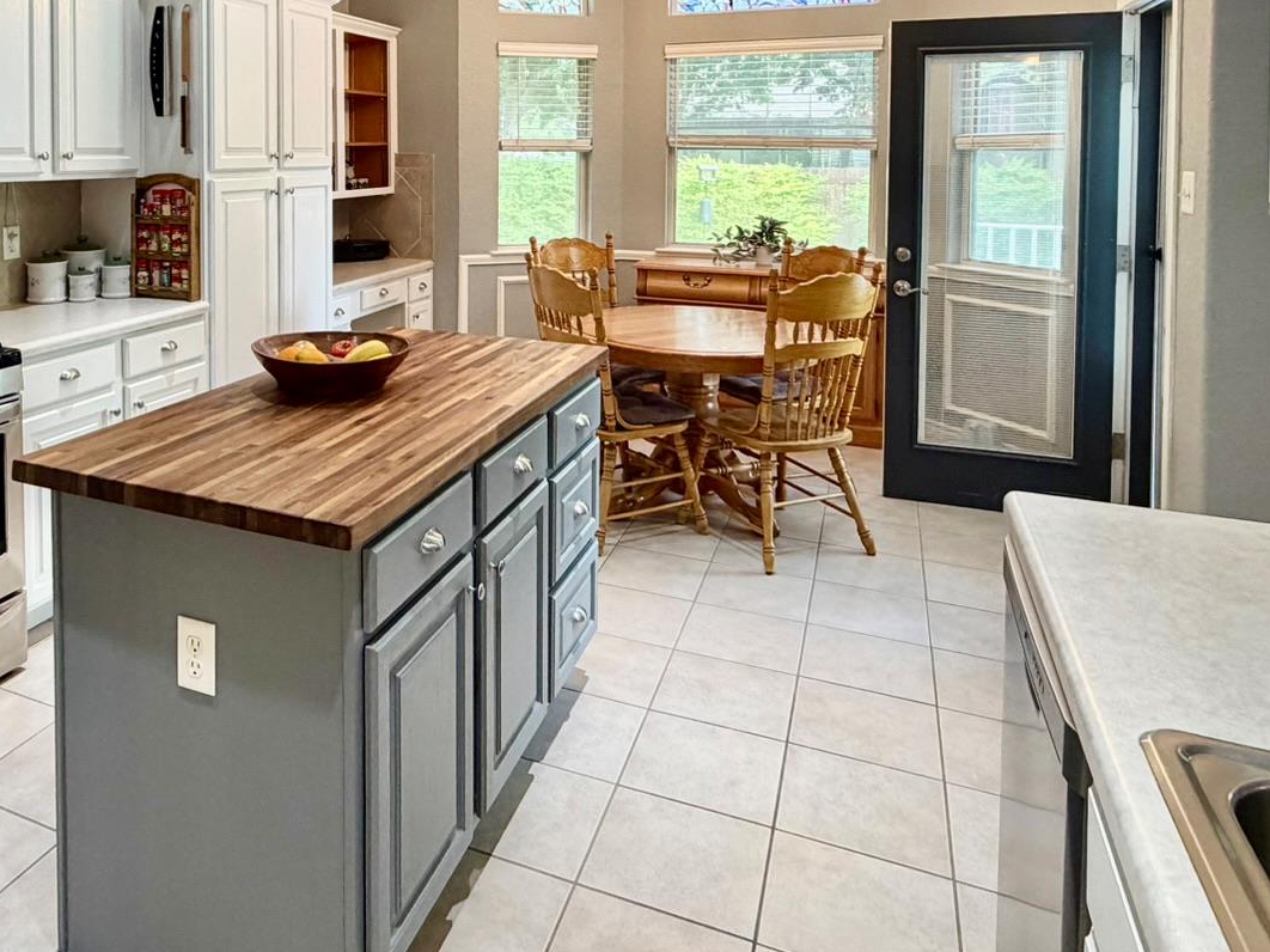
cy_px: 181
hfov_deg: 63.5
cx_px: 414
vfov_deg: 48.2
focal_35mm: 27
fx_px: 990
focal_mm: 2.22
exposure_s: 1/120
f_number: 2.2
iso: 250
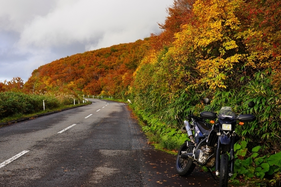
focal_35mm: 48
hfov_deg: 41.1
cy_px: 105
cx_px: 125
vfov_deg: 28.0
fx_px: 374
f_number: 7.1
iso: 320
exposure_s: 1/320
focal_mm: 42
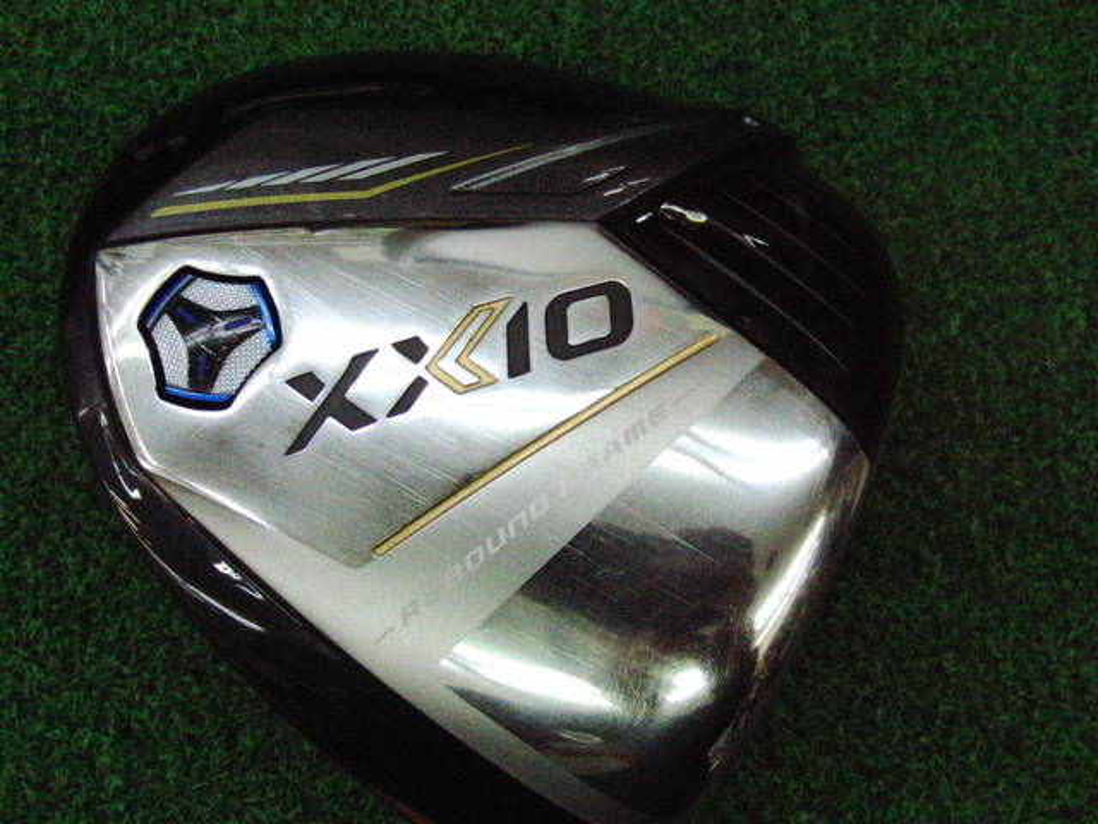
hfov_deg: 50.1
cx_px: 549
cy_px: 412
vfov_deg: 38.7
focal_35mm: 37
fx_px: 1174
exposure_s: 1/800
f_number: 3.6
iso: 3200
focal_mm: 6.42
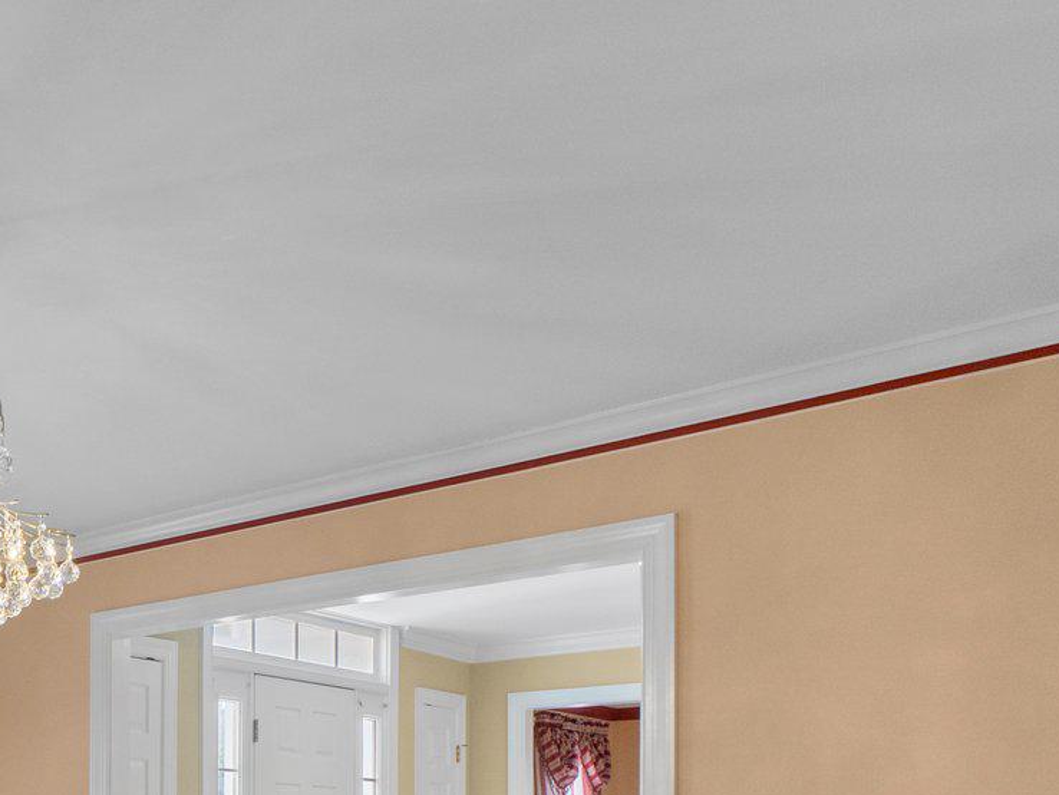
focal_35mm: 40
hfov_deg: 39.4
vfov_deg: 32.0
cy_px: 865
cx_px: -69
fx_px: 1224
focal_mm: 10
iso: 100
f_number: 8
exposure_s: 1/6
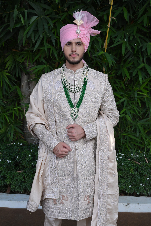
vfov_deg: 39.6
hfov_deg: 27.0
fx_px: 315
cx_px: 76
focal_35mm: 50
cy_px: 113
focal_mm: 50
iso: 400
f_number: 6.3
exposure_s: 1/200
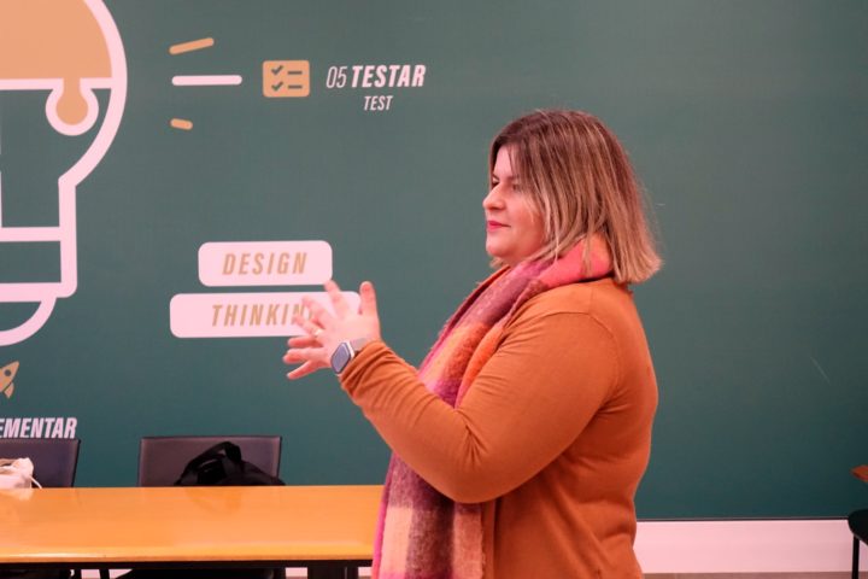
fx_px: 1543
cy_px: 290
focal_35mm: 64
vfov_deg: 21.2
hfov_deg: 31.4
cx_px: 434
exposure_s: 1/200
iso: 2000
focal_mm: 23.32
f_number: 3.2
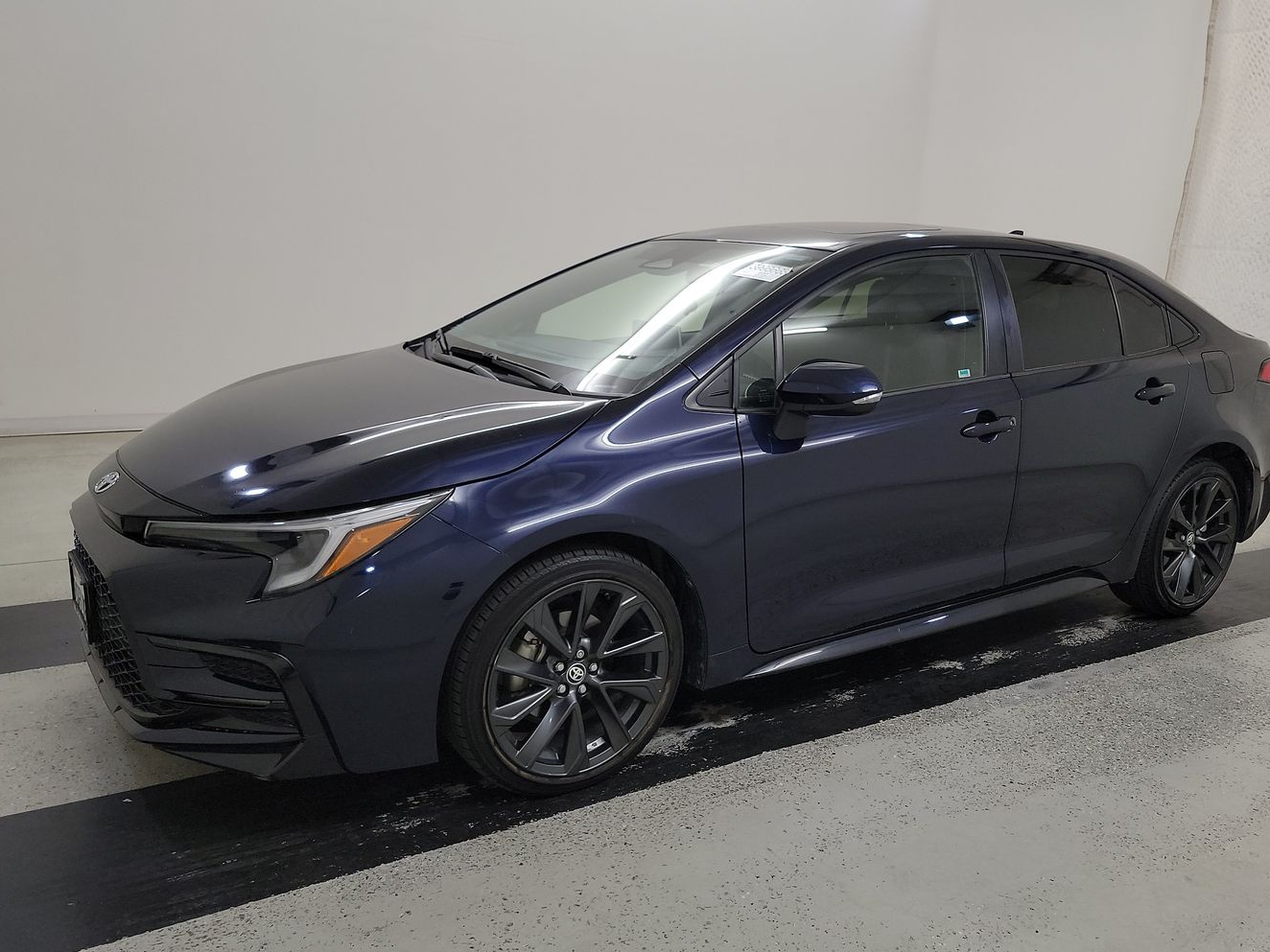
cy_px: 453
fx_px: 1064
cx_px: 697
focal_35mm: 29
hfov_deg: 61.5
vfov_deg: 48.2
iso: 243
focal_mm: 6.7
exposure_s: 1/59
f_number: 1.8
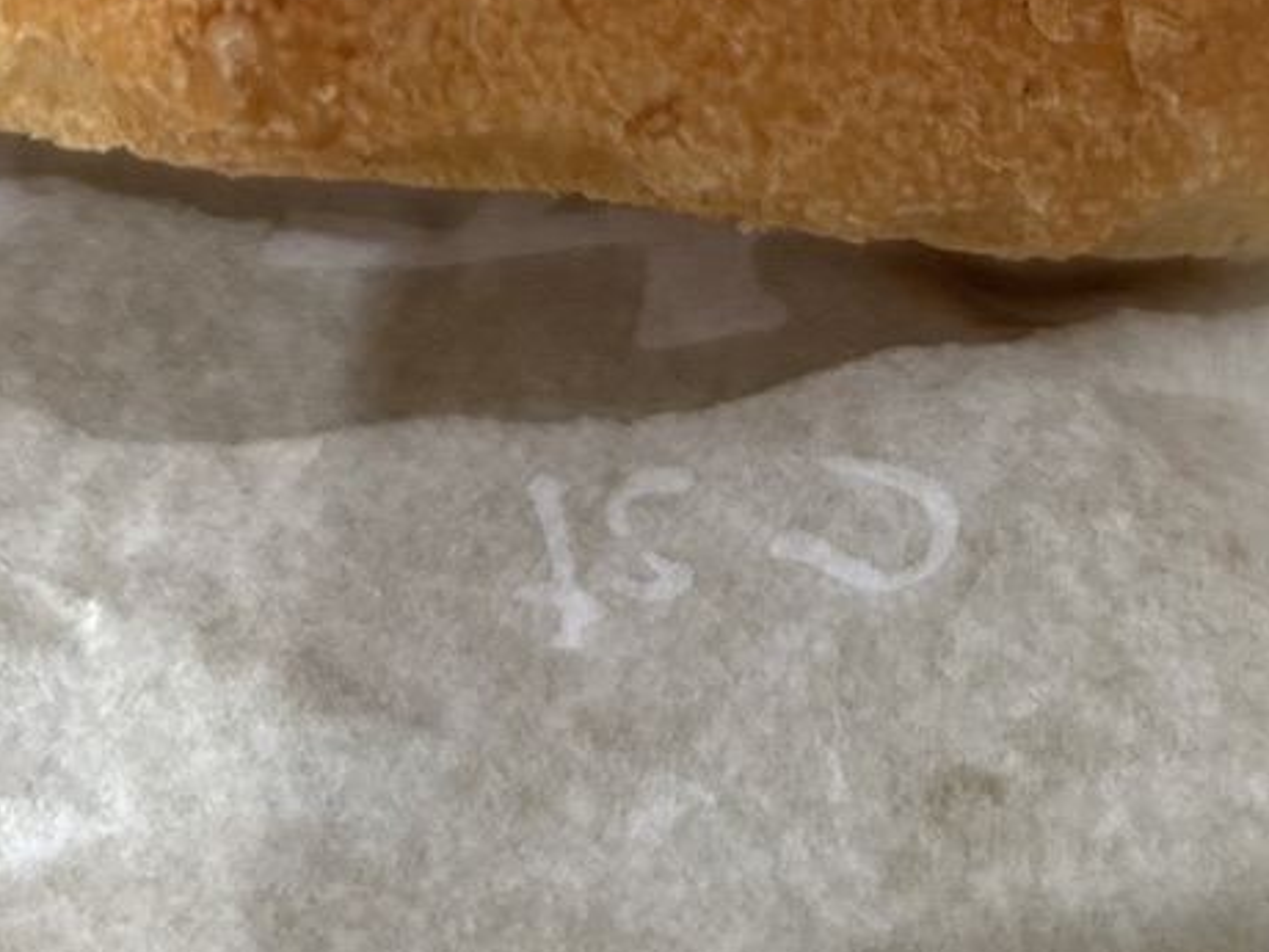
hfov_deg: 17.3
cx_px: 323
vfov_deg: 11.6
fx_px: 4143
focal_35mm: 113
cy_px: -1021
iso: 125
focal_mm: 5.7
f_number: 1.5
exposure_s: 1/100
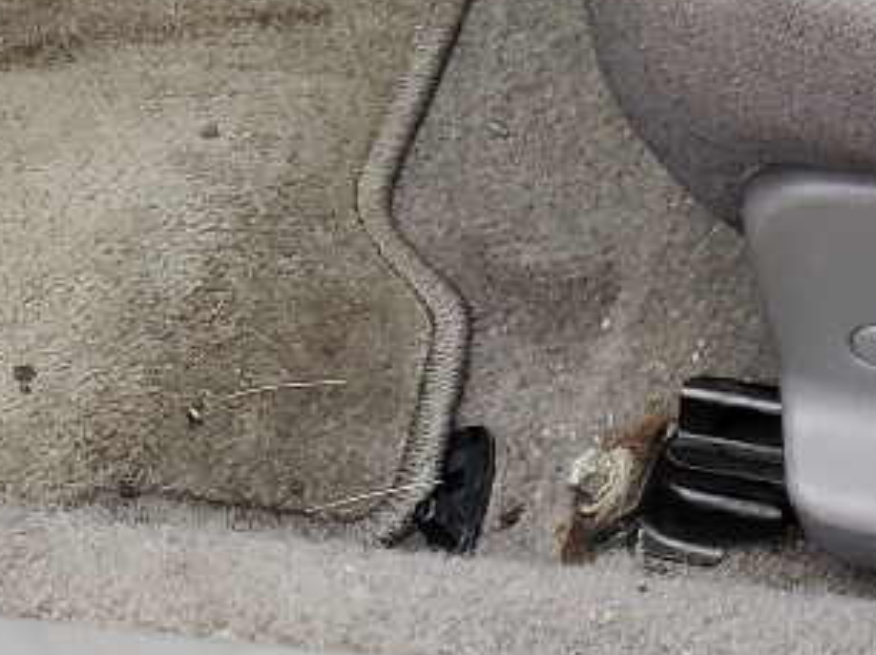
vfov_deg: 9.6
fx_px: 3439
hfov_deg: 14.3
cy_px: -912
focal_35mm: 136
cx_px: 827
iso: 50
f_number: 1.5
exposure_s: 1/303
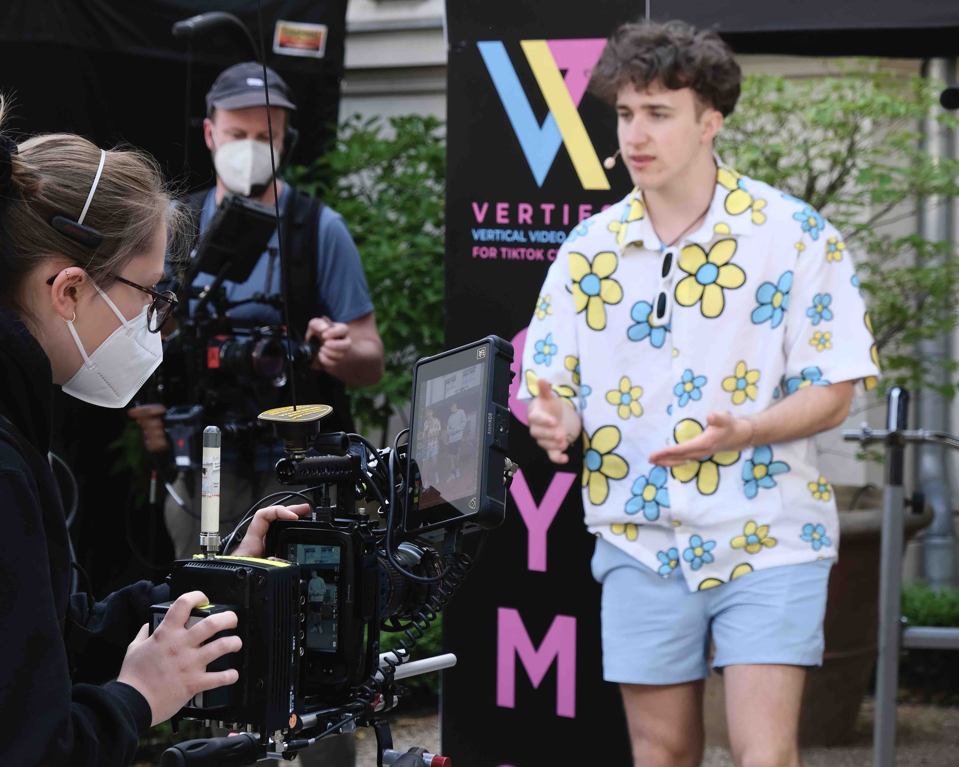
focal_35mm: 106
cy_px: 416
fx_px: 3009
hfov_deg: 18.1
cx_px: 357
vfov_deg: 14.5
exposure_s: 1/120
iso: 320
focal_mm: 55
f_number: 5.6
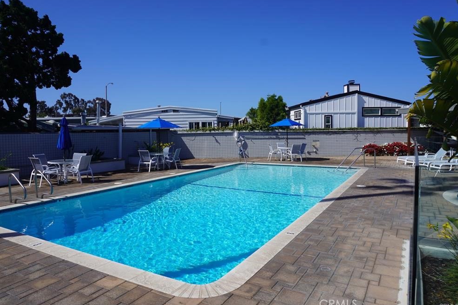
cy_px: 152
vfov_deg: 51.3
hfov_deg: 71.5
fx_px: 318
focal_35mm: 25
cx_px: 223
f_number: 10
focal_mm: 16
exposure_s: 1/320
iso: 100
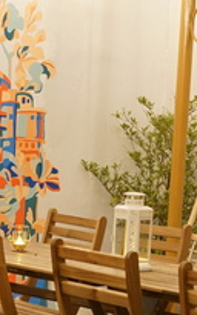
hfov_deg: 10.4
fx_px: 1075
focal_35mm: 125
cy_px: 267
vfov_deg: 16.5
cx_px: 40
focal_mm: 28
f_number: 4
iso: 500
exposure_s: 1/8
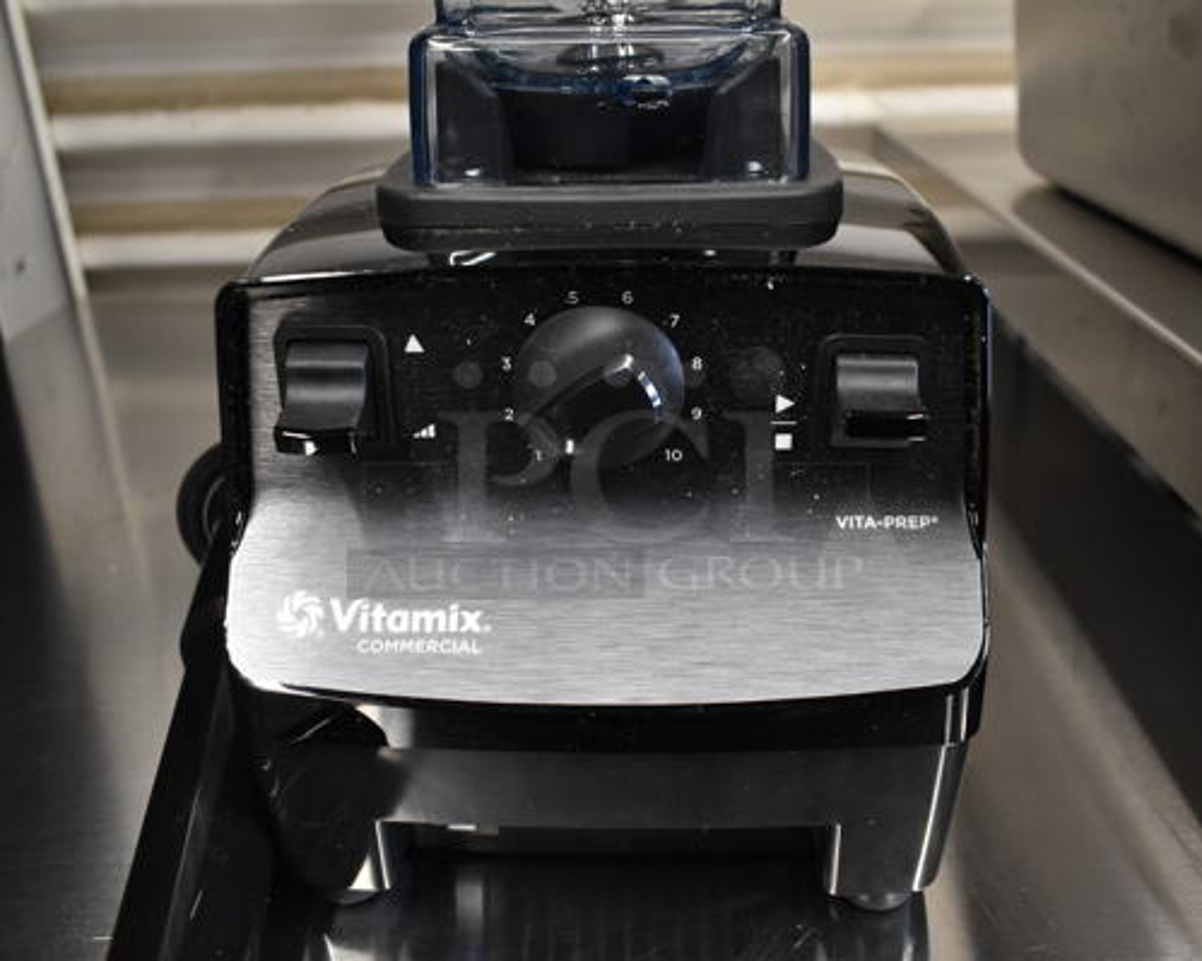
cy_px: 472
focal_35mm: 31
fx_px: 1103
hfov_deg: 57.2
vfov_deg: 47.1
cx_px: 617
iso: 1100
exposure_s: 1/30
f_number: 3.5
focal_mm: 18
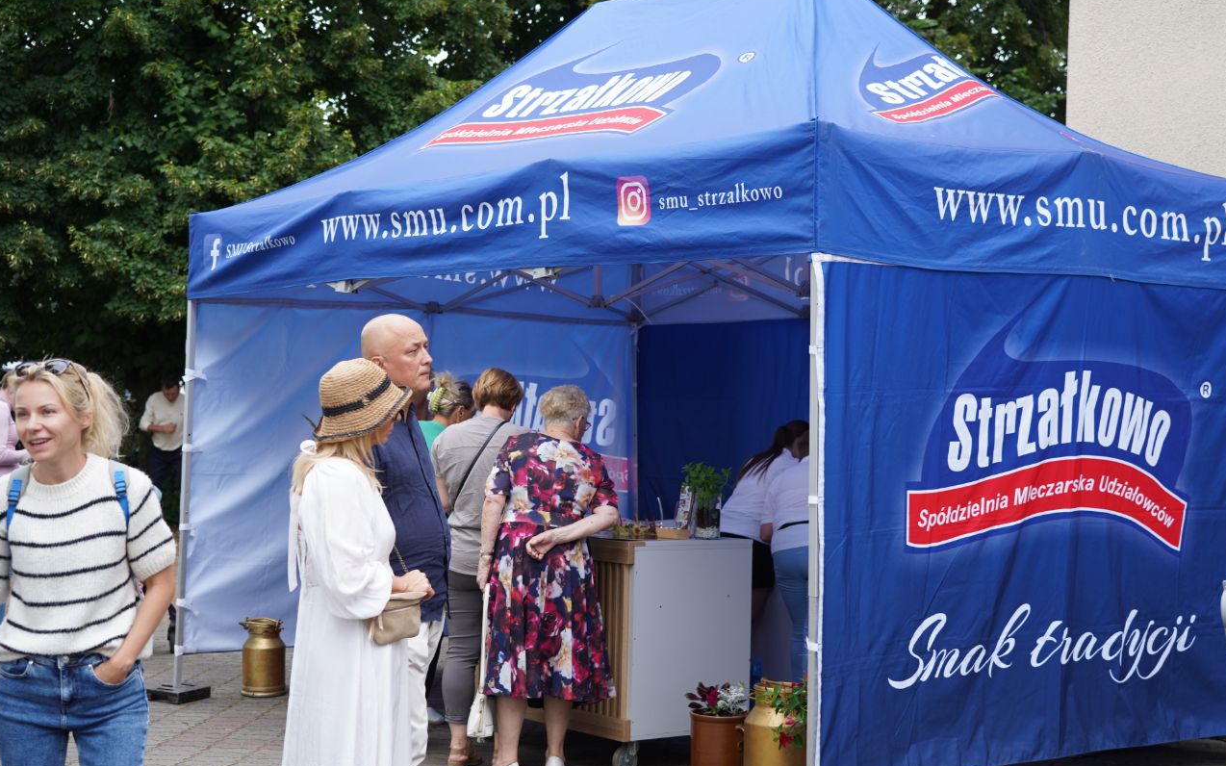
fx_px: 1737
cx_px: 619
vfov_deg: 24.9
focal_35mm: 52
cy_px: 404
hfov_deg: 38.9
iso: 125
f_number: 4
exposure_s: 1/100
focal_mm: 50
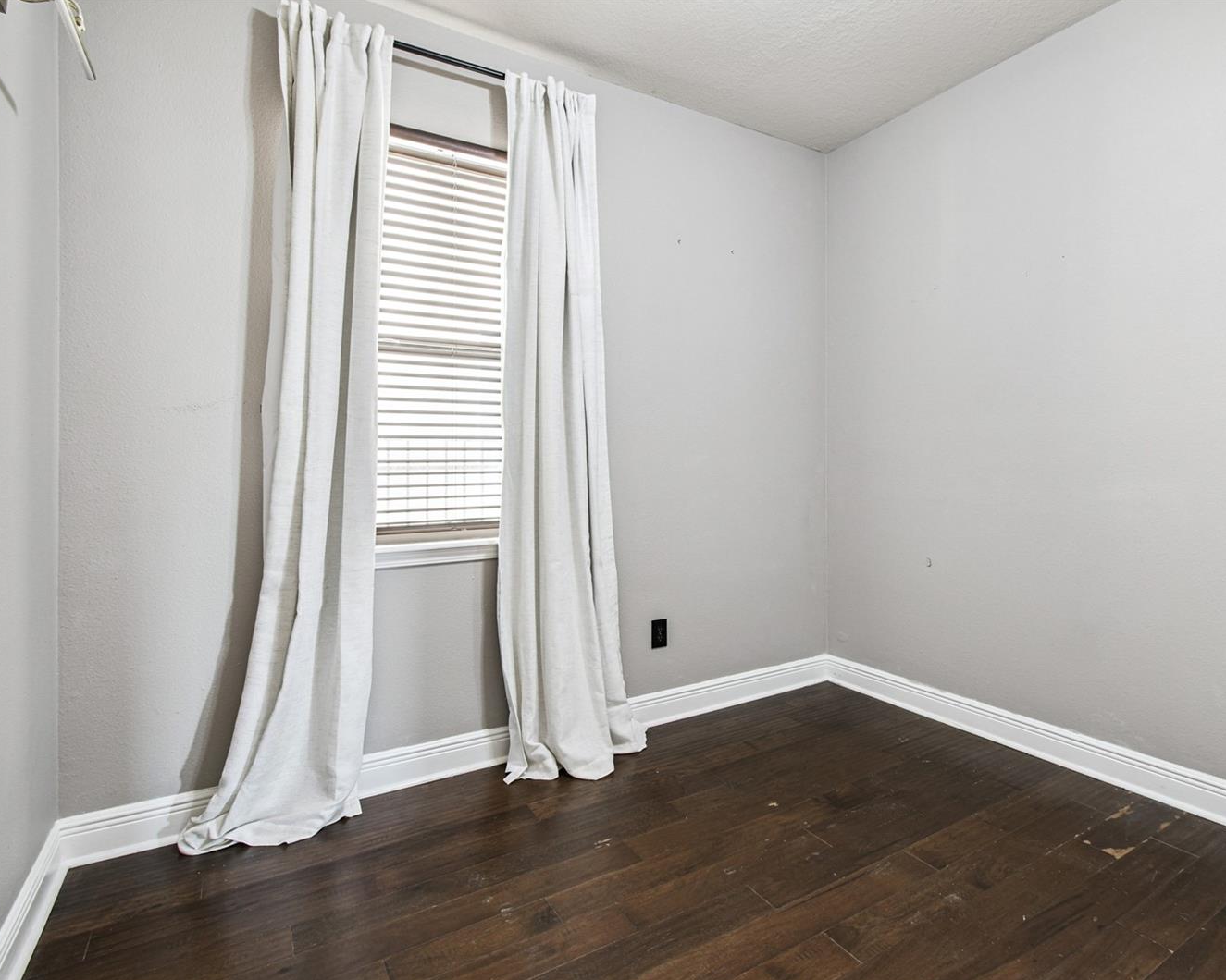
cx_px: 667
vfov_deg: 77.0
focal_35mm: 17
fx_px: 617
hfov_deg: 89.4
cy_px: 490
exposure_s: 1/3.33
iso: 100
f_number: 7.1
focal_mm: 10
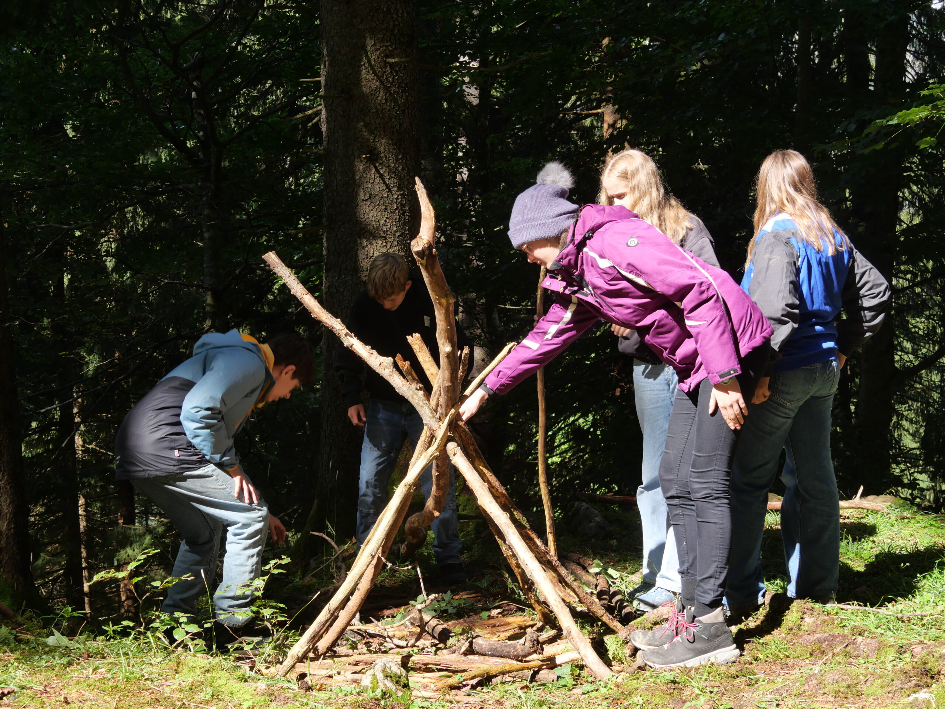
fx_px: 1529
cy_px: 354
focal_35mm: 56
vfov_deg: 26.1
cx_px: 472
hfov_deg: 34.3
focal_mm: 28
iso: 200
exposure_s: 1/200
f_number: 5.6
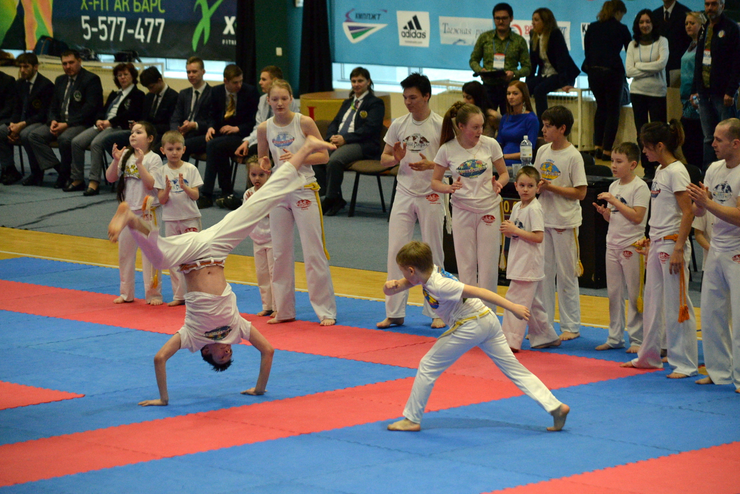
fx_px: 3237
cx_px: 370
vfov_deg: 8.7
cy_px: 247
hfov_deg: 13.0
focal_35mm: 158
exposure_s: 1/400
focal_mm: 105
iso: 3200
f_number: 4.8
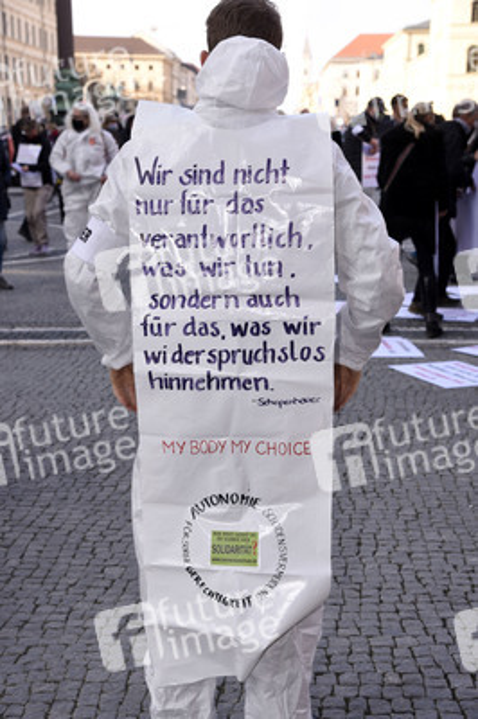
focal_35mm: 58
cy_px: 360
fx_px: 1157
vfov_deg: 34.5
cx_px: 239
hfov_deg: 23.3
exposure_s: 1/160
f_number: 6.3
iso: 250
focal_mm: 58
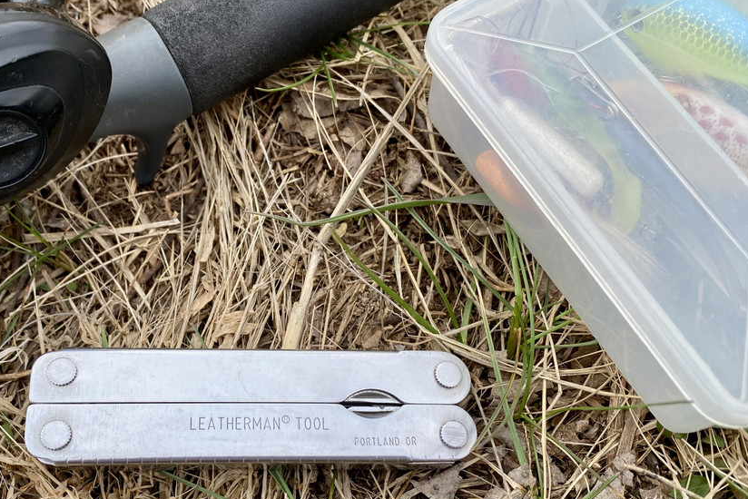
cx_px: 278
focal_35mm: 35
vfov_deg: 37.7
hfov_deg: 53.8
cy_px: 308
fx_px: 727
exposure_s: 1/998
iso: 32
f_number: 1.8
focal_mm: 4.25
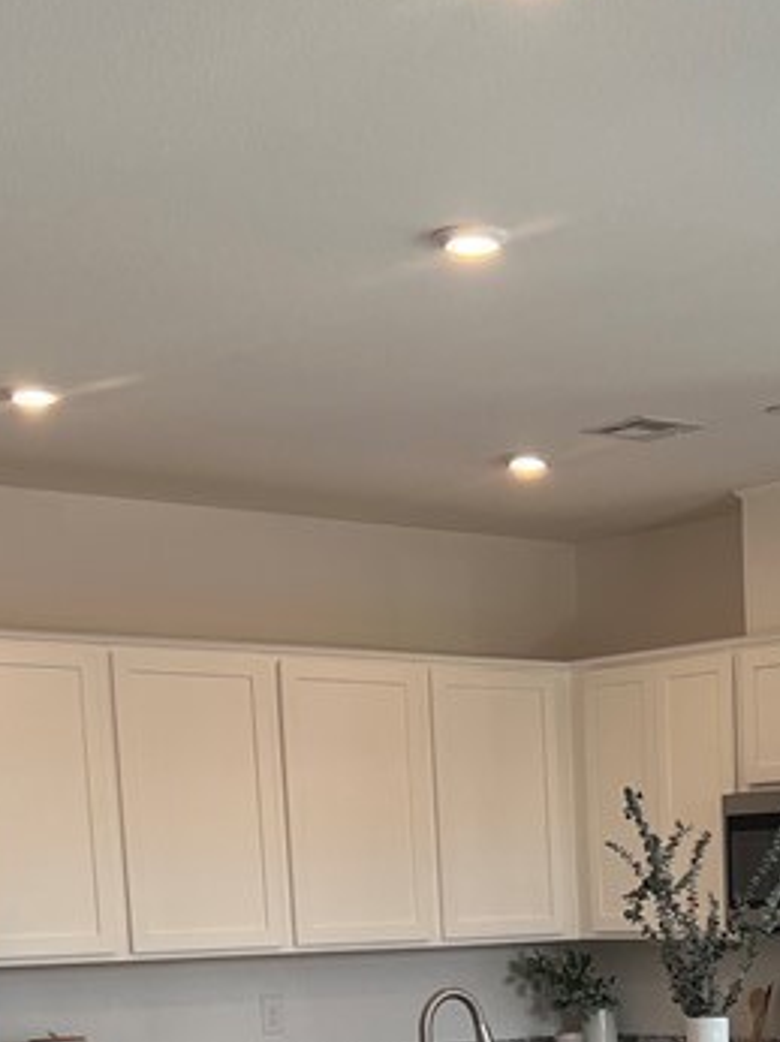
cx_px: 699
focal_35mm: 77
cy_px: 1211
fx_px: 2316
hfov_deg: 18.8
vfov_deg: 23.4
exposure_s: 1/120
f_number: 1.5
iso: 50
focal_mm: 5.7
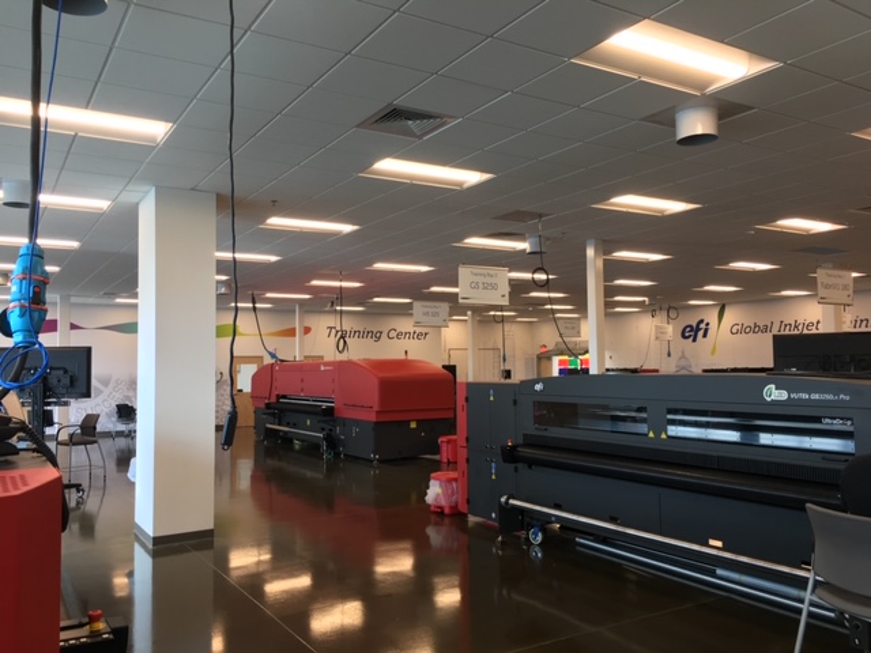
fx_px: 730
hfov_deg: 61.7
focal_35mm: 29
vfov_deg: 48.2
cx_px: 436
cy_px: 326
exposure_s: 1/60
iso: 32
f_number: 2.2
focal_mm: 4.15
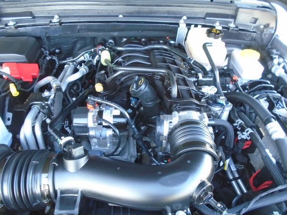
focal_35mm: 26
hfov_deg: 67.3
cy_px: 108
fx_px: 216
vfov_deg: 53.1
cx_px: 144
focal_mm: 4.6
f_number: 3.2
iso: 320
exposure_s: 1/30
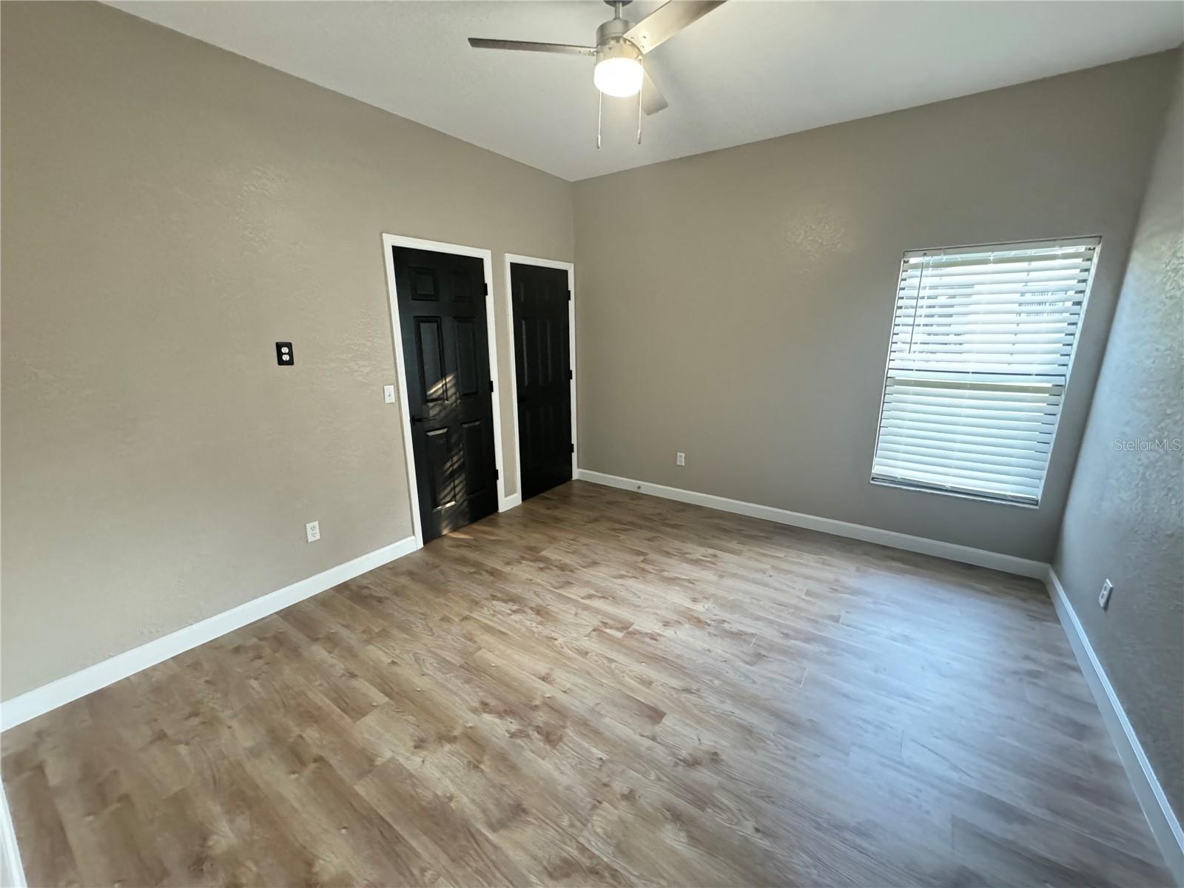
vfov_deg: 85.7
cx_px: 592
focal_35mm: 14
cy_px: 444
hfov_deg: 102.1
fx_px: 479
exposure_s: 1/40
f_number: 2.2
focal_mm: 2.22
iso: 1250
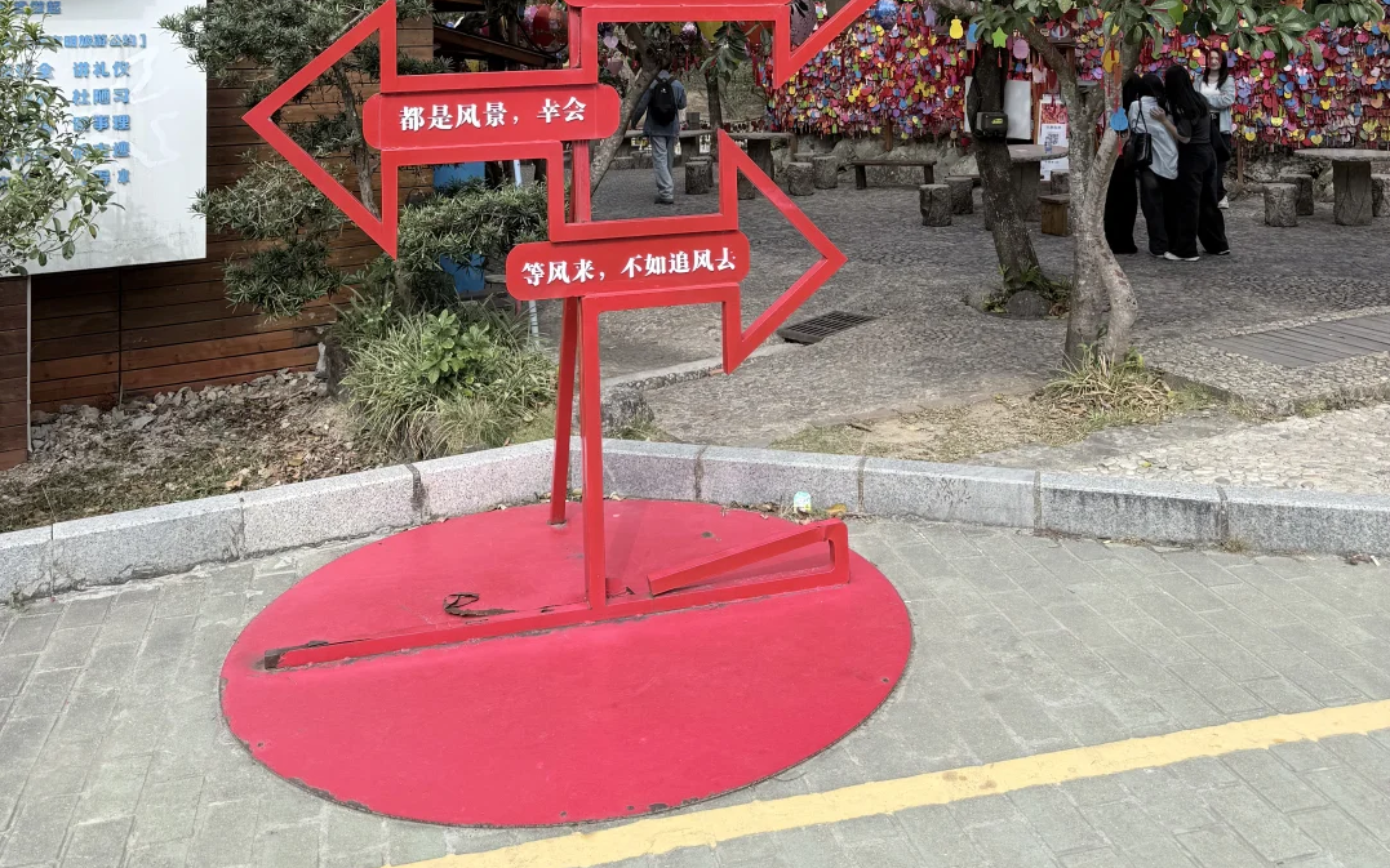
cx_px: 696
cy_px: -4
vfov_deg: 33.9
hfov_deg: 56.7
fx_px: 1288
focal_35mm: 34
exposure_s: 1/3145
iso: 80
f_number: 1.78
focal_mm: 6.76
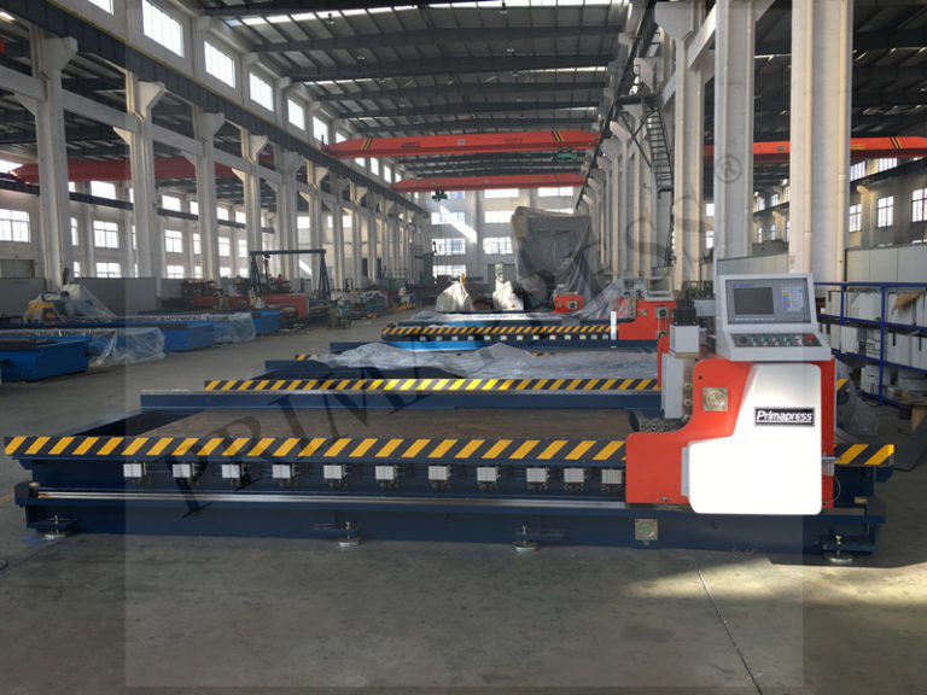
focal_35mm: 29
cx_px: 464
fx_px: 777
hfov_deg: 61.7
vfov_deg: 48.2
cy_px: 348
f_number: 2.2
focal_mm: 4.15
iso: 25
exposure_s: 1/112
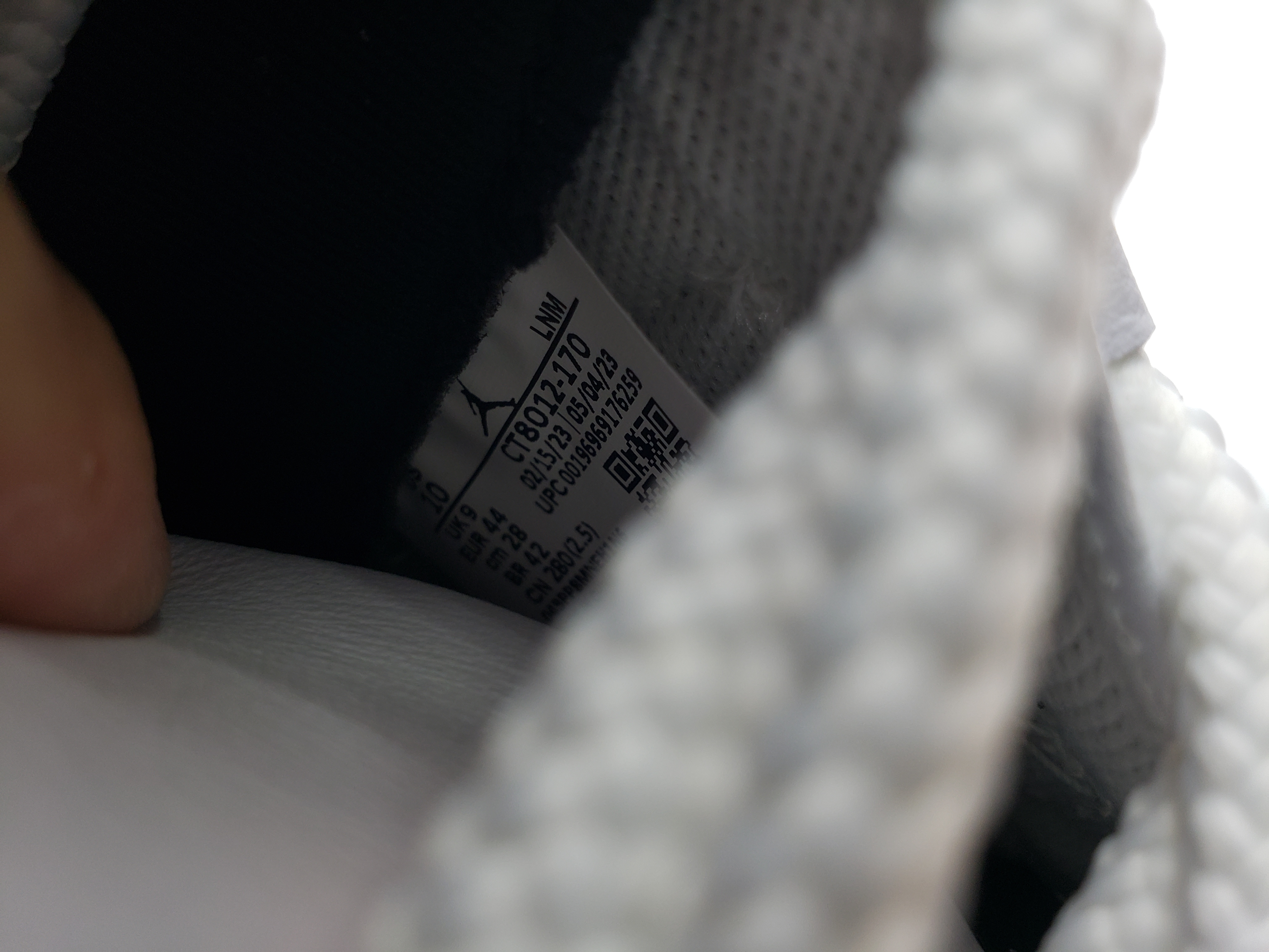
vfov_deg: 53.1
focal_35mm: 26
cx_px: 634
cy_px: 476
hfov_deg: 67.3
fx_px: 953
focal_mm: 4.3
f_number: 2.4
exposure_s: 1/50
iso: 125
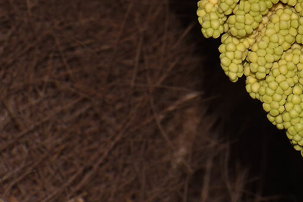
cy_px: -140
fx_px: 6211
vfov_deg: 1.9
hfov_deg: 2.8
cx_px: 325
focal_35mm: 738
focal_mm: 155
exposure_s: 1/320
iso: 200
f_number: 14
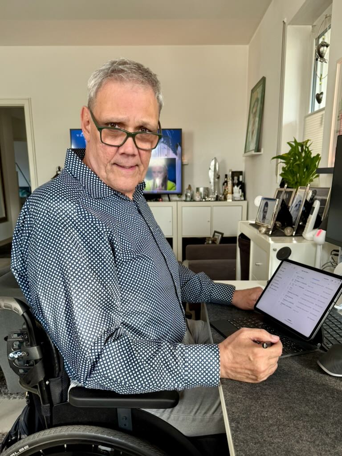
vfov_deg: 71.6
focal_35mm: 24
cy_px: 228
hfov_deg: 56.8
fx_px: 316
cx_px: 171
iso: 200
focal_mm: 6.76
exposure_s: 1/100
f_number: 1.78
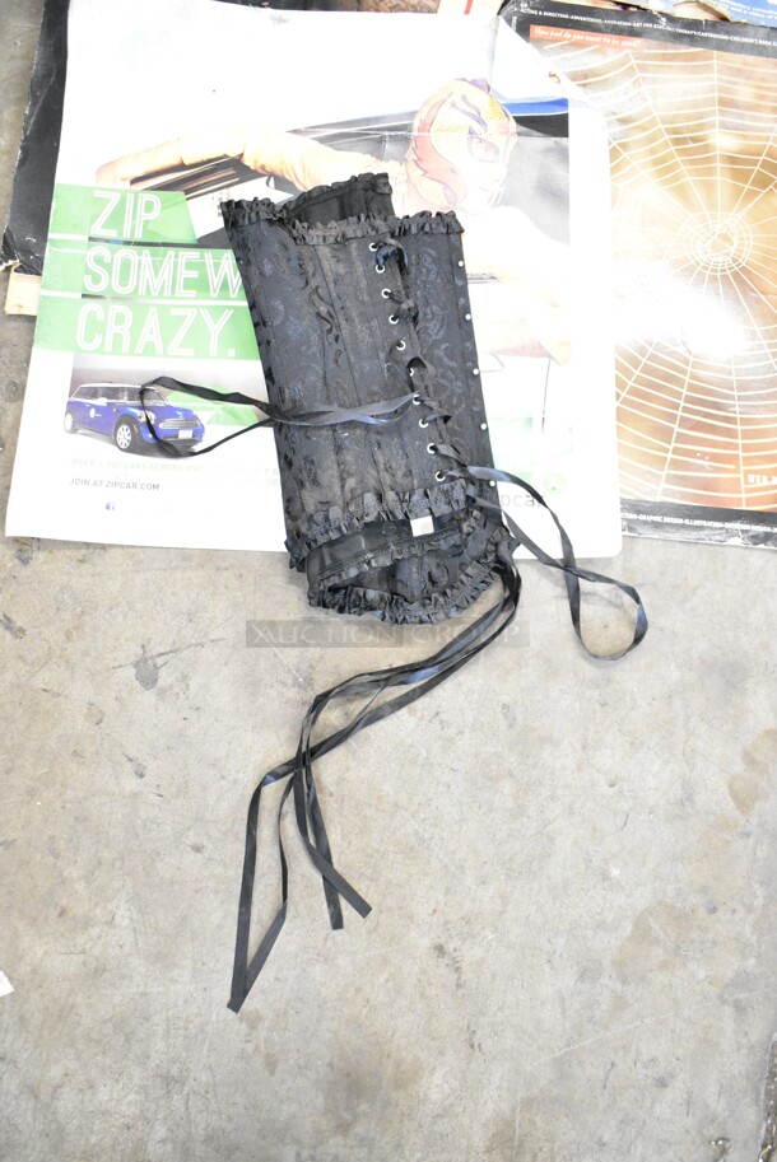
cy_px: 581
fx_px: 970
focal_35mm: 30
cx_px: 388
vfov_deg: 61.9
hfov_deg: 43.7
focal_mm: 20
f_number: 4
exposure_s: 1/60
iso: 6400
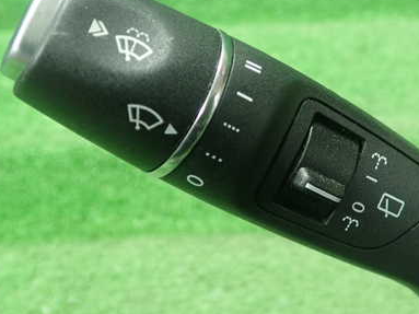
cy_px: 133
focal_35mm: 47
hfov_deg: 40.0
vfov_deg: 30.8
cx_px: 279
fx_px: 569
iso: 800
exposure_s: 1/125
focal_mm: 5.5
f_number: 2.3
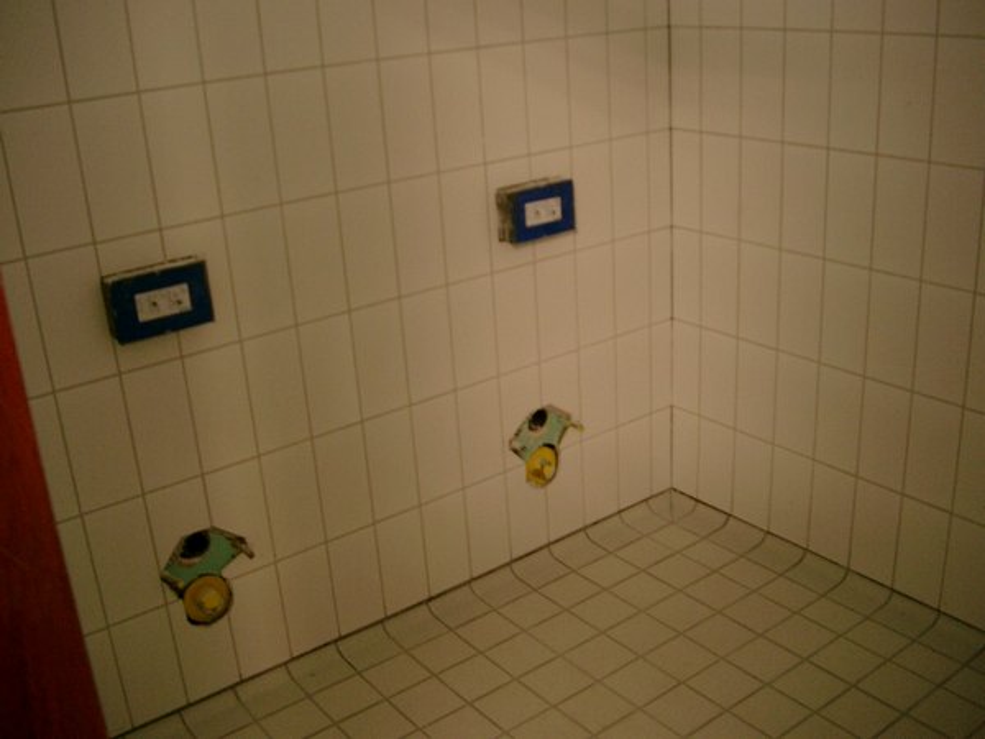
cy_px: 370
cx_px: 492
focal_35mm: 37
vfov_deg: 38.7
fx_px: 1053
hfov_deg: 50.1
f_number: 2.6
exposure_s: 1/20
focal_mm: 7.6
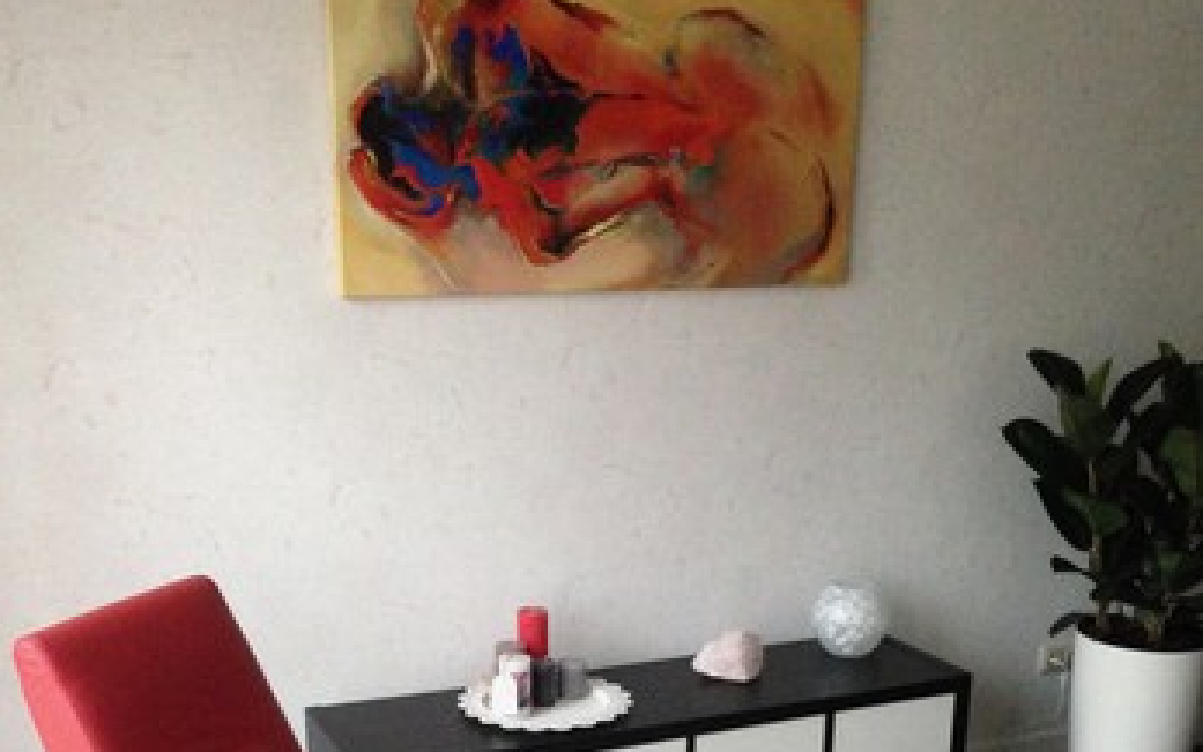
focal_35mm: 47
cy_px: 684
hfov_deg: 42.6
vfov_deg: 26.5
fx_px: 1541
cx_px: 600
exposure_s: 1/15
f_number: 2.4
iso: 400
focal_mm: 4.12
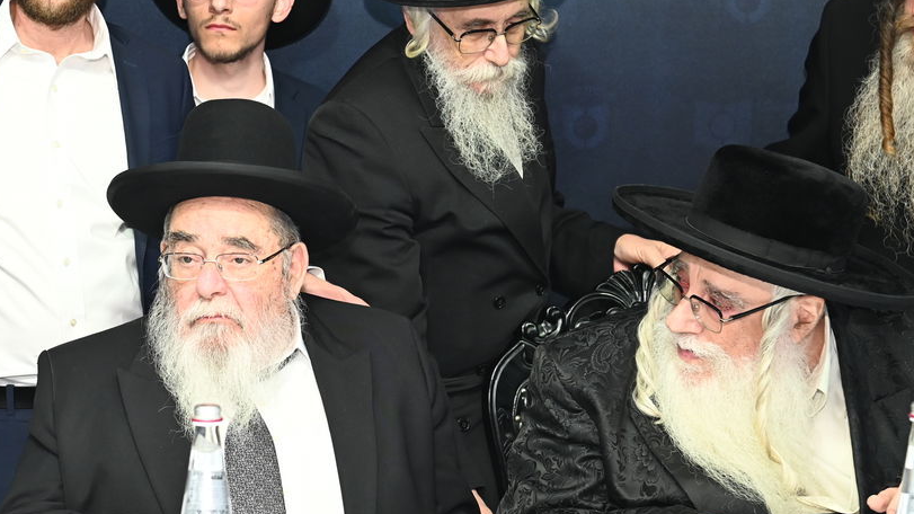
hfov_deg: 22.5
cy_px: 267
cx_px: 251
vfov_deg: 12.9
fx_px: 2278
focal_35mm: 94
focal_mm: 52
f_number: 4.5
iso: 1250
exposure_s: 1/200
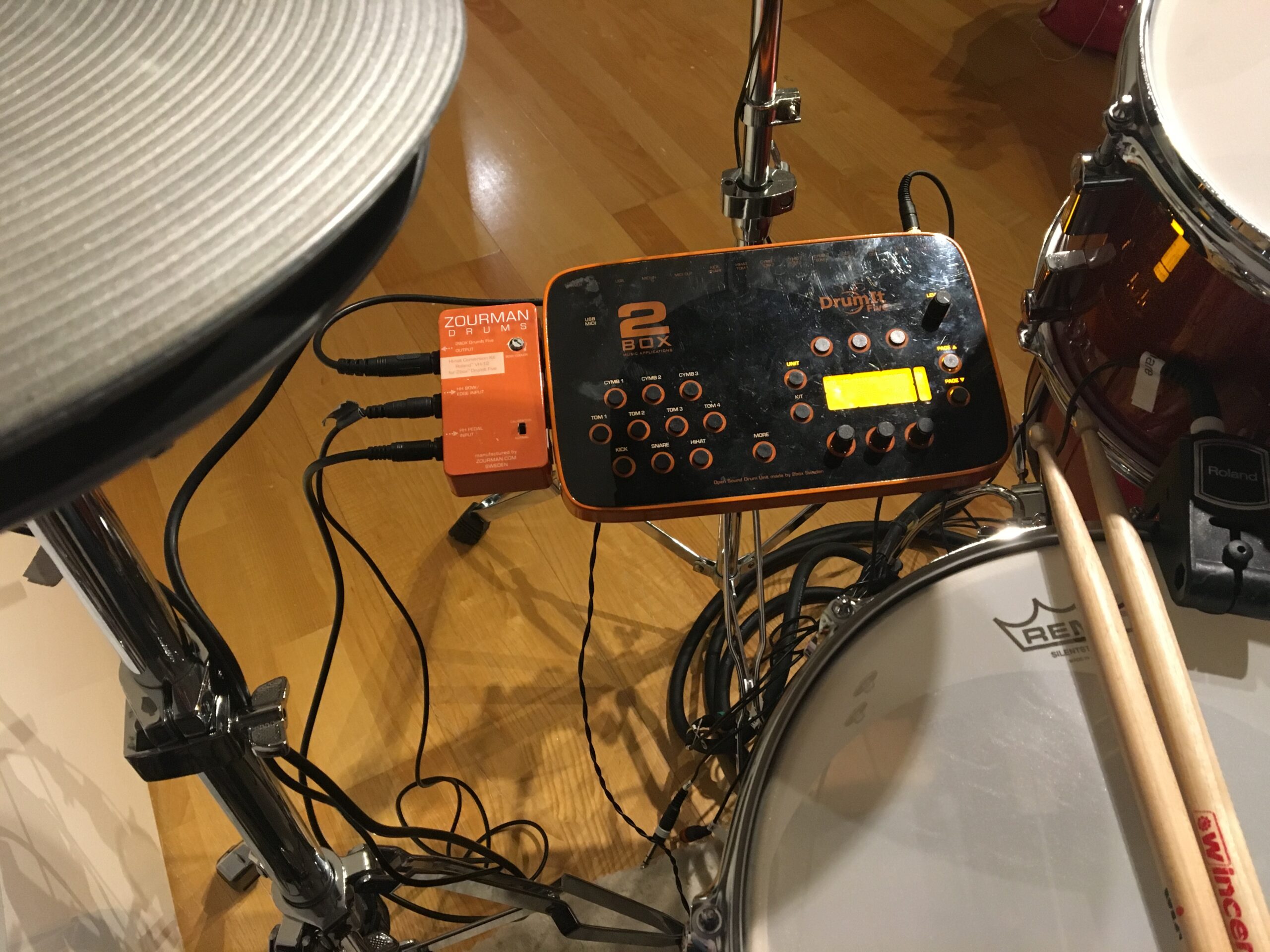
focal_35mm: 29
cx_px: 635
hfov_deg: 61.7
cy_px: 476
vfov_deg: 48.2
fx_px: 1064
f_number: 2.2
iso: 200
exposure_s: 1/20
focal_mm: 4.15
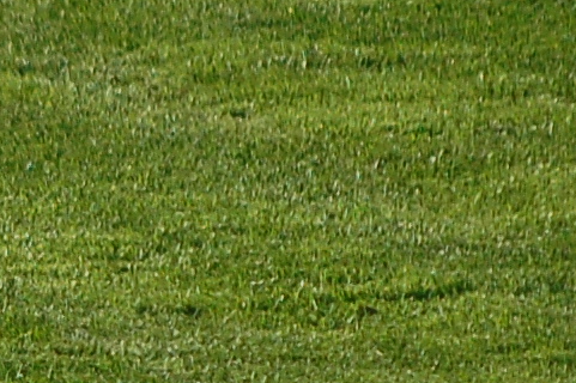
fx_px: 30010
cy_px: 305
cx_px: -77
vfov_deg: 0.7
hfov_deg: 1.1
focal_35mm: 1877
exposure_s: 1/1000
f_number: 5.6
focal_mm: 200
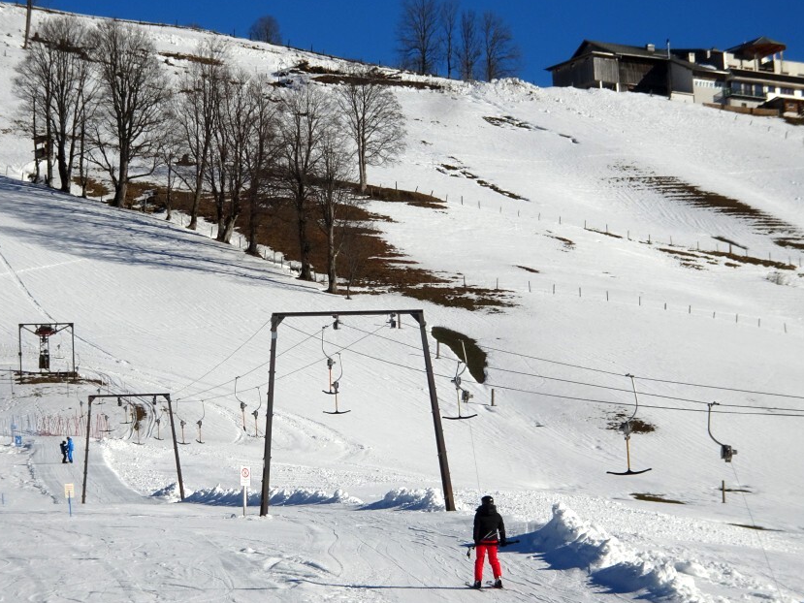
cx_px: 329
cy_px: 343
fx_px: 3299
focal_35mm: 142
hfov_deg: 13.9
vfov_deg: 10.4
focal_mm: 19.68
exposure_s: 1/1000
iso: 80
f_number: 5.6
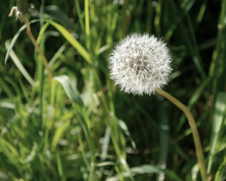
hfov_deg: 20.5
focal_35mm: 94
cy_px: 90
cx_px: 116
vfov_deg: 16.4
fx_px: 626
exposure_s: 1/160
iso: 200
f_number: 6.3
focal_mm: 55
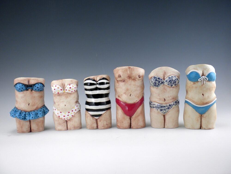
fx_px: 247
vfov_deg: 38.7
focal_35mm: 37
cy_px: 87
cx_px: 116
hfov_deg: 50.1
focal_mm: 6.6
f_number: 3.5
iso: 65
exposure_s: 1/59.7
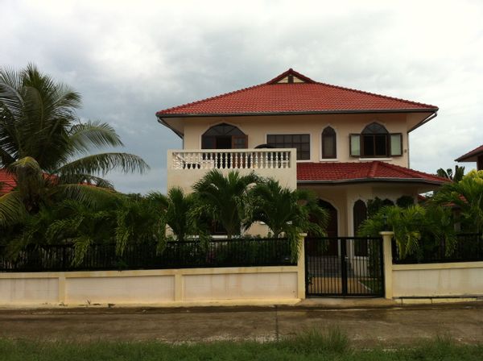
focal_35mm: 35
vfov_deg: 40.6
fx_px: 488
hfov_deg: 52.7
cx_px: 242
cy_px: 180
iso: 80
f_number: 2.8
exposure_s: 1/1588
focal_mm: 3.85
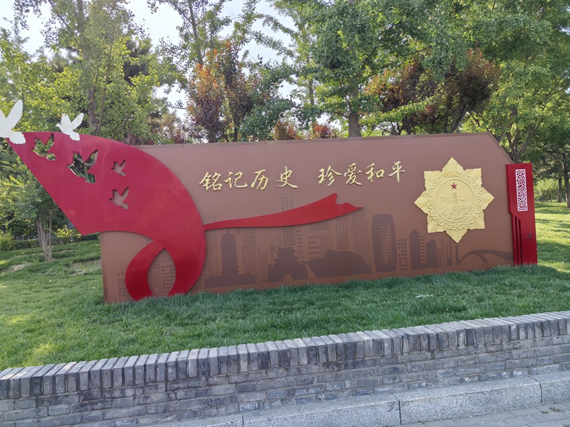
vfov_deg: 51.3
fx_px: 444
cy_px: 214
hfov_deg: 65.3
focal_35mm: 27
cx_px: 285
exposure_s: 1/810
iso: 50
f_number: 2
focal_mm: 5.72
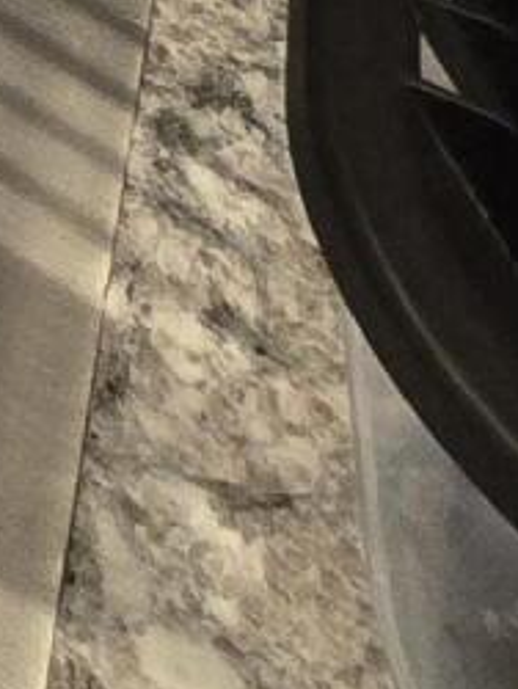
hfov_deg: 8.8
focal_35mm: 104
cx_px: -1391
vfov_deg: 12.2
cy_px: -1215
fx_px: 2072
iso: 500
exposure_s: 1/60
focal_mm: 2.2
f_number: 2.2
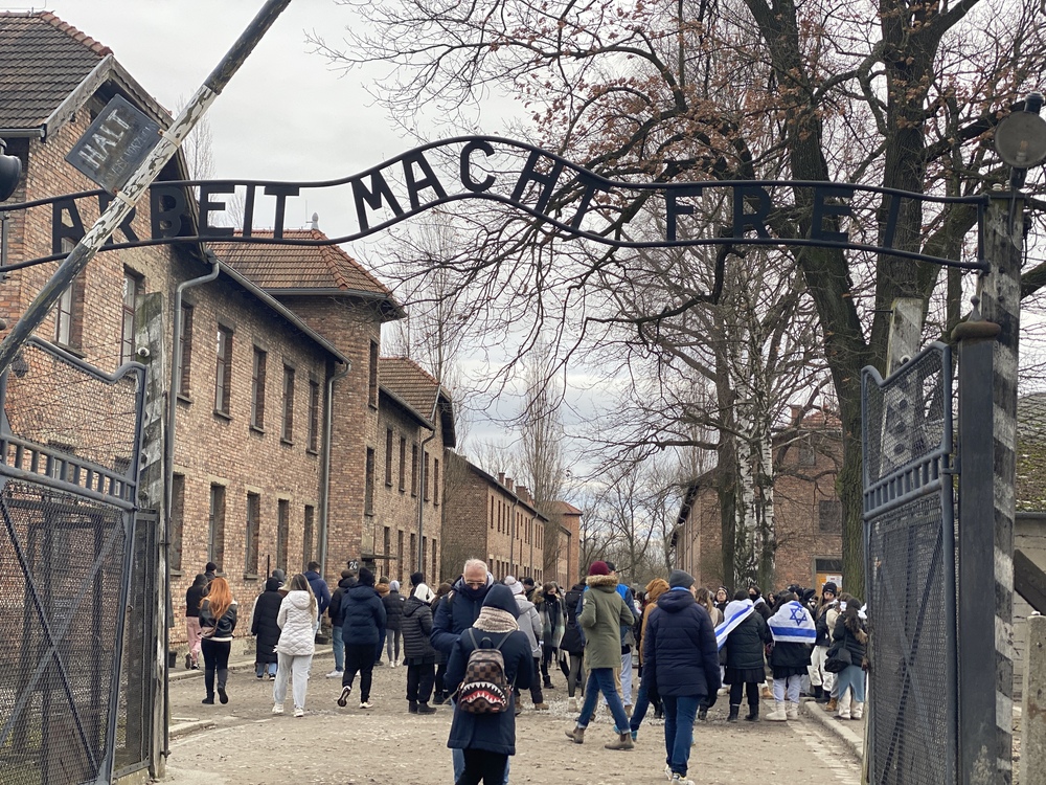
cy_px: 392
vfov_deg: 28.0
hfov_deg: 36.8
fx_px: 1571
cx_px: 523
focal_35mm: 52
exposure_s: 1/235
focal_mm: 6
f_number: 2
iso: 20
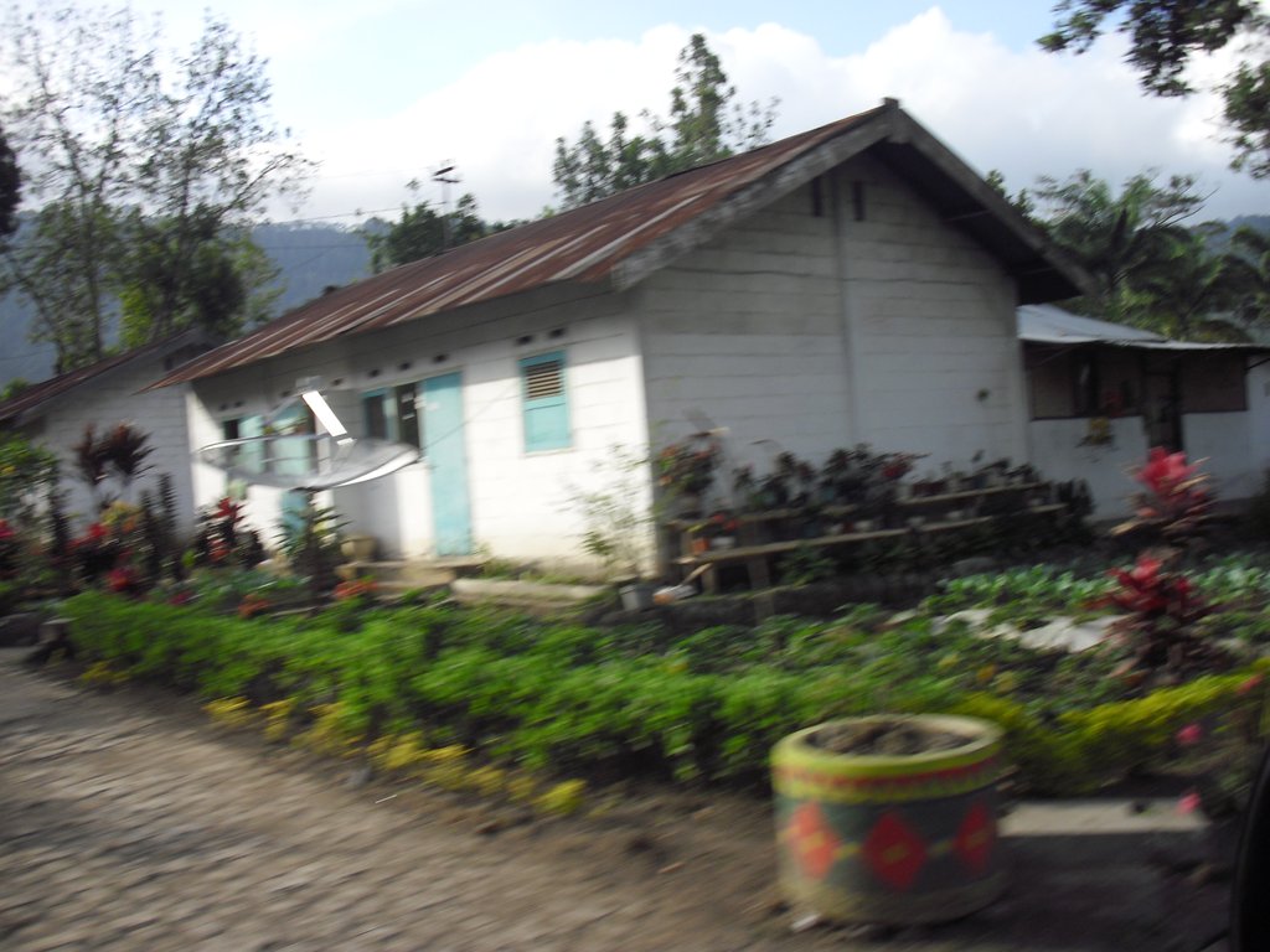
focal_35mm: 38
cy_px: 476
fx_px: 1394
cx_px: 635
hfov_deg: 49.0
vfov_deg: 37.7
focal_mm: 6.2
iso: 100
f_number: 8
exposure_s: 1/80
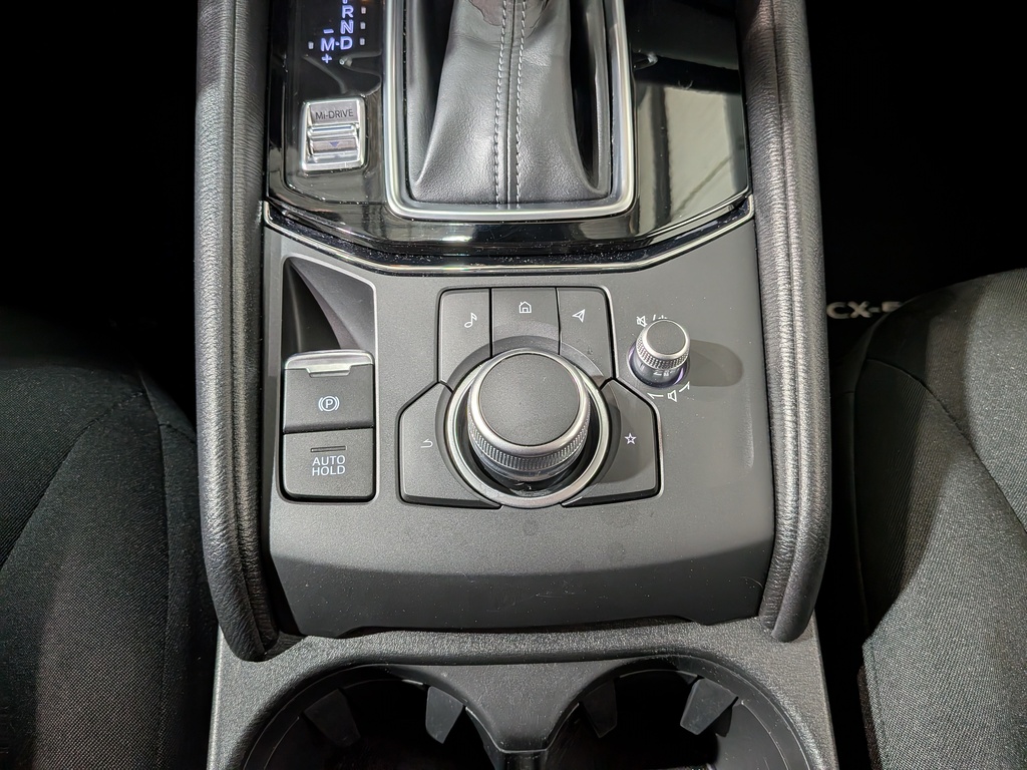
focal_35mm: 24
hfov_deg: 71.6
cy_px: 385
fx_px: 712
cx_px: 514
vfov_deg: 56.8
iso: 41
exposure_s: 1/25.6
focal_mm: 4.53
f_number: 1.7
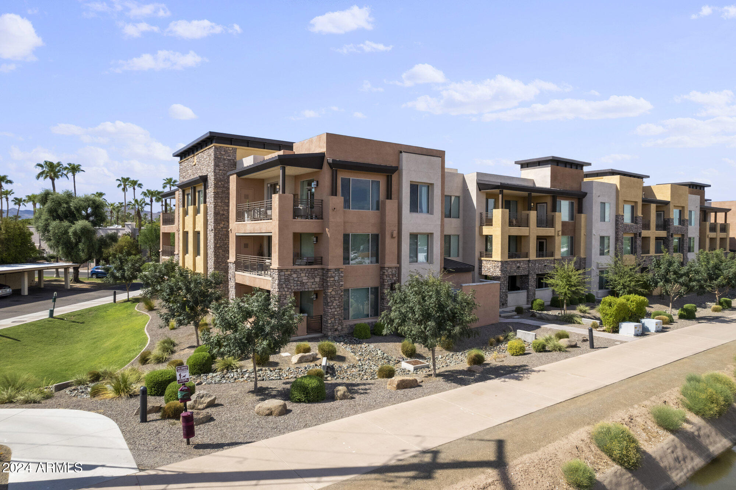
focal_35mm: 22
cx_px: 368
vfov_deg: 57.2
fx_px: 450
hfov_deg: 78.6
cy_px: 245
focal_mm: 8.38
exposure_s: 1/200
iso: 100
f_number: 2.8
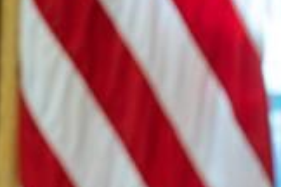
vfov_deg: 2.1
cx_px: 352
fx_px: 5159
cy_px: 352
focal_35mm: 661
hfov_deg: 3.1
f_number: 4
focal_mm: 165
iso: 2000
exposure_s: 1/400
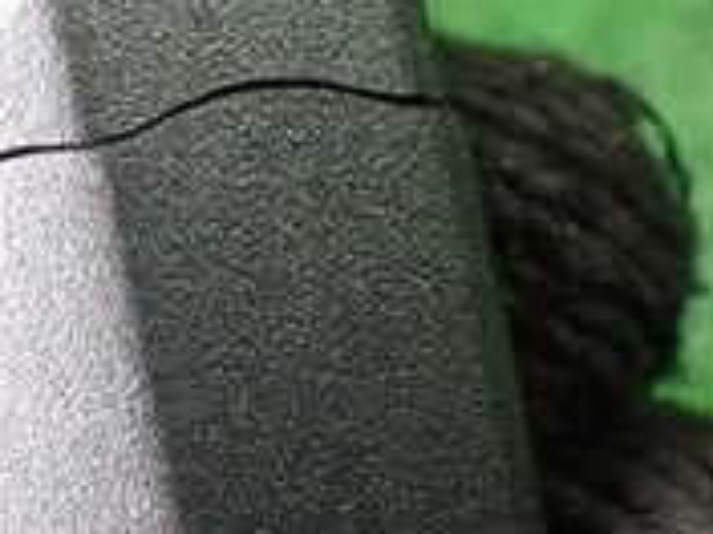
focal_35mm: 102
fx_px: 2101
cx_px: -53
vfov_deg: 14.5
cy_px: 291
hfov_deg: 18.6
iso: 800
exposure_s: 1/40
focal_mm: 5.4
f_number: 2.3
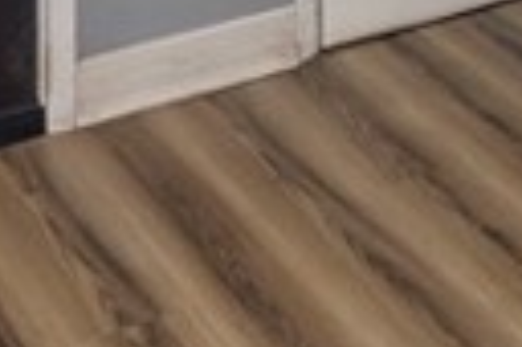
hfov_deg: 15.1
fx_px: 1854
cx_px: 738
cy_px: -778
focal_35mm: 128
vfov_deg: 8.5
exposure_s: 1/2.5
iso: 250
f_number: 6.3
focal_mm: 16
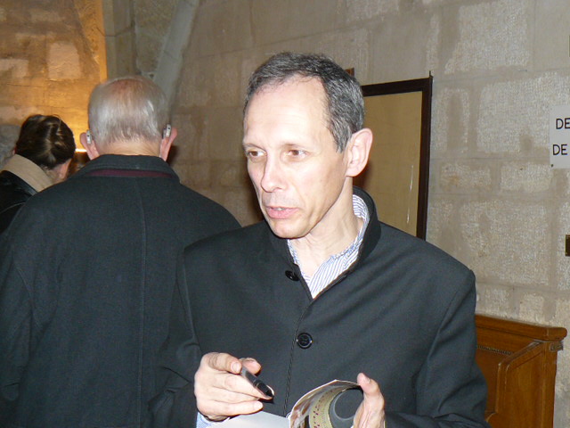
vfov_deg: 27.0
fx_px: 889
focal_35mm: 54
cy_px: 214
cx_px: 285
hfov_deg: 35.5
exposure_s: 1/30
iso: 125
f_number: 2.8
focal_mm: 6
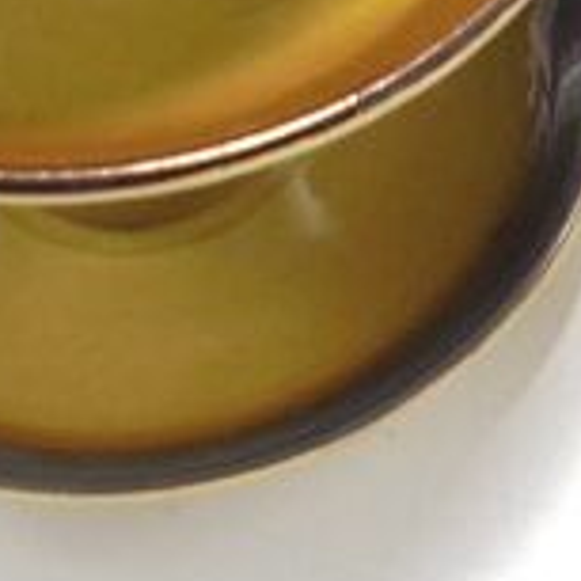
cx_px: 564
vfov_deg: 10.6
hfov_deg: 11.5
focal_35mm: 151
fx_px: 2867
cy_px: -600
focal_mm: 5.3
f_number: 3.7
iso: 100
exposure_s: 1/30
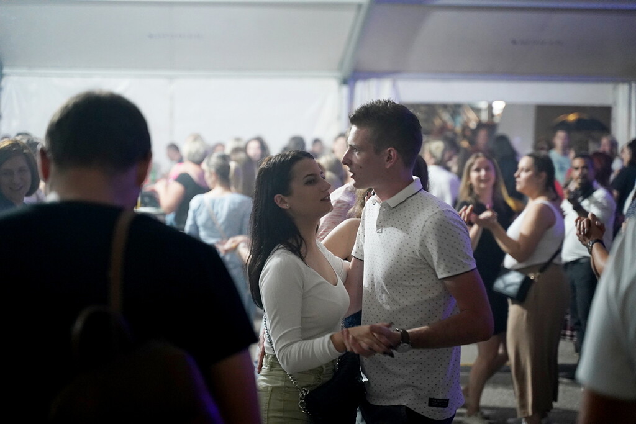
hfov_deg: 27.0
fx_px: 1325
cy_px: 212
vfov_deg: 18.2
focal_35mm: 75
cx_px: 318
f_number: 2.8
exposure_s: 1/60
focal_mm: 75
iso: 4000
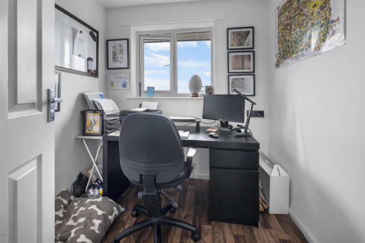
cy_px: 122
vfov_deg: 77.2
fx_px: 152
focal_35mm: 15
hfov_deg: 100.4
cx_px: 182
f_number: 8
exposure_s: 1/3
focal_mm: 10
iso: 160
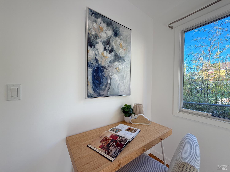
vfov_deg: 85.7
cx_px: 115
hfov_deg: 102.1
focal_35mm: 14
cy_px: 86
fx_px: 93
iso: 64
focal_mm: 2.22
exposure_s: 1/120
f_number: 2.2
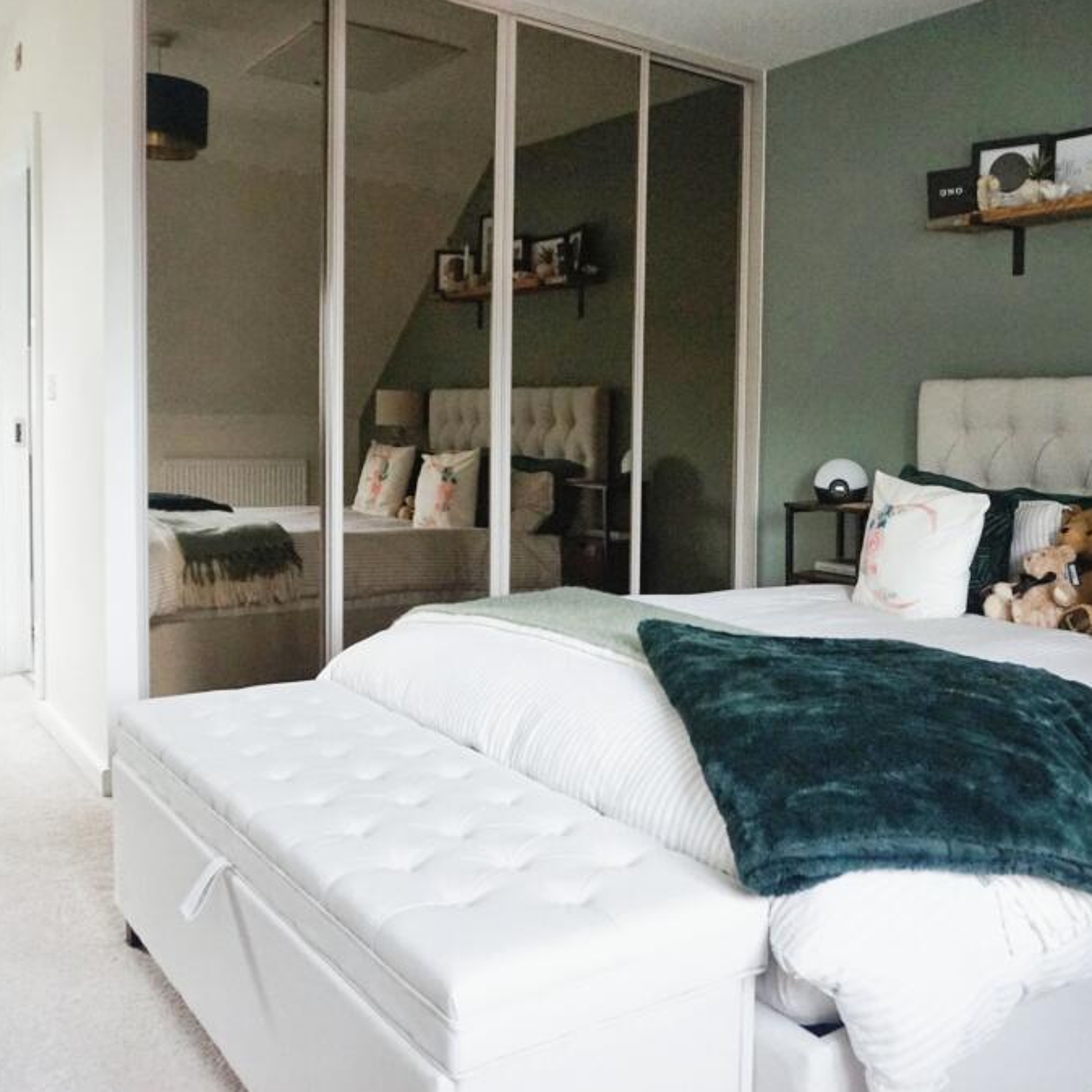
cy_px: 546
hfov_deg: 52.1
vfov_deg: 52.5
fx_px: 1106
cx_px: 668
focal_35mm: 31
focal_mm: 16
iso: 2500
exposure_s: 1/160
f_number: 3.5
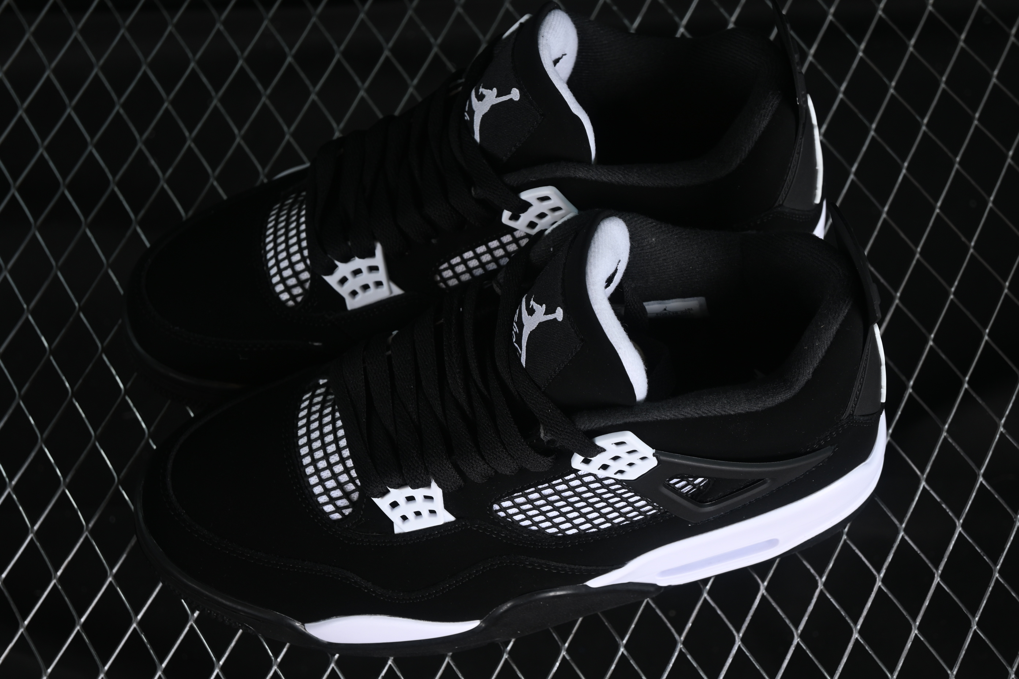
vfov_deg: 18.2
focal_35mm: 75
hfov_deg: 27.0
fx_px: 2123
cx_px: 510
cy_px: 340
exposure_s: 1/40
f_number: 6.3
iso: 160
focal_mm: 50
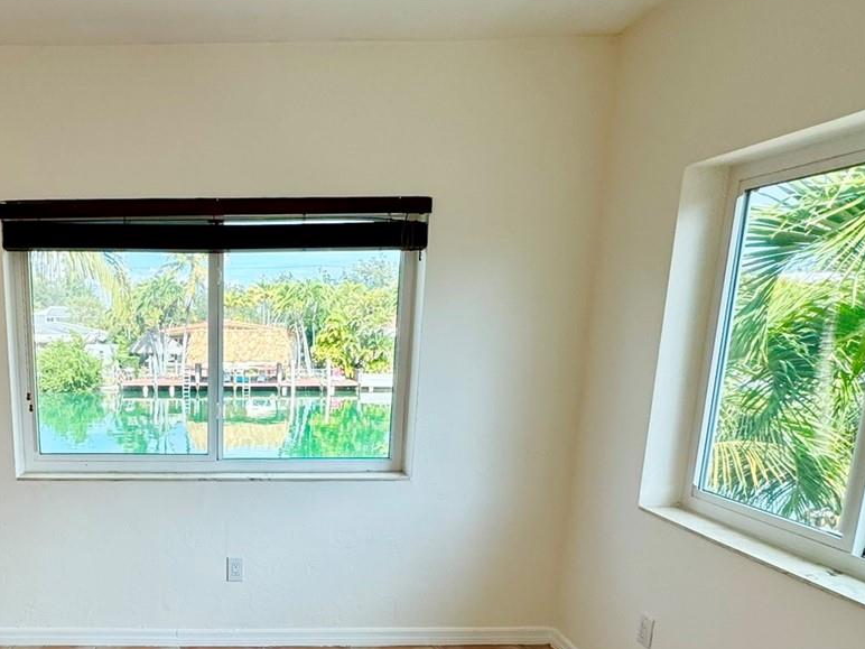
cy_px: 476
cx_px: 195
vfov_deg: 46.7
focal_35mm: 29
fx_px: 725
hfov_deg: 57.8
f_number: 2.2
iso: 40
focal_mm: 2.22
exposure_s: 1/309
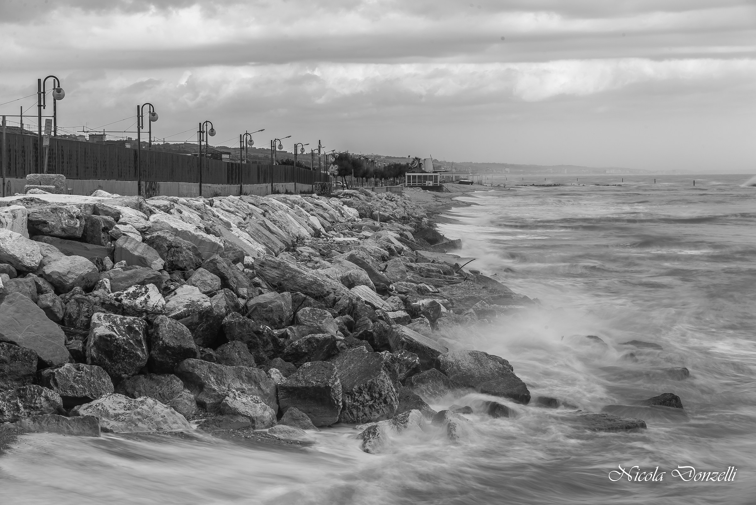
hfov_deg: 22.1
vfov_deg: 14.9
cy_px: 252
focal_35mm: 92
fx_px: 1933
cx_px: 378
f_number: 14
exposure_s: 1/1.25
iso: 100
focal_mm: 92
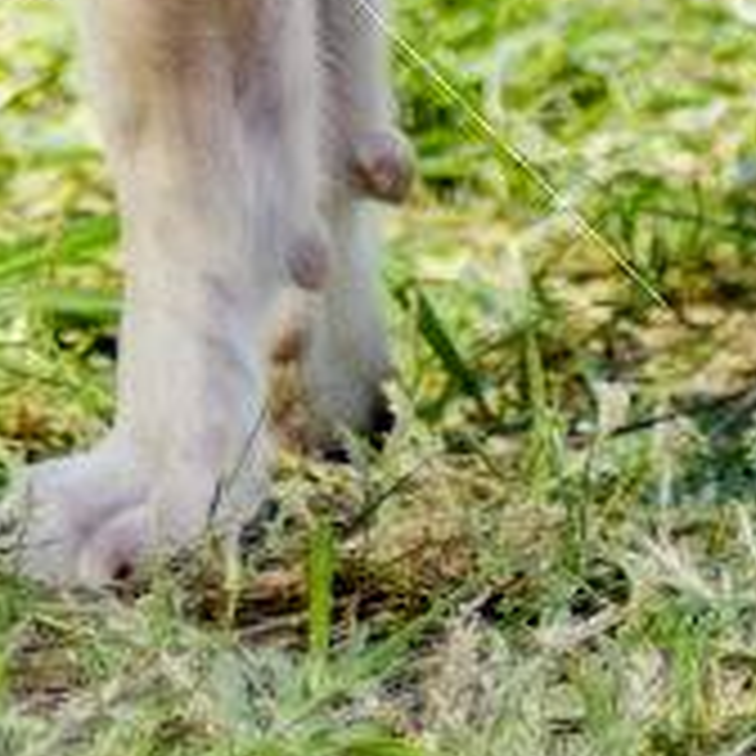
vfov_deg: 1.8
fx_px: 23794
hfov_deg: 1.8
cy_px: -1159
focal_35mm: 963
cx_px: 180
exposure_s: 1/1000
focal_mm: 98
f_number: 4
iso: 200
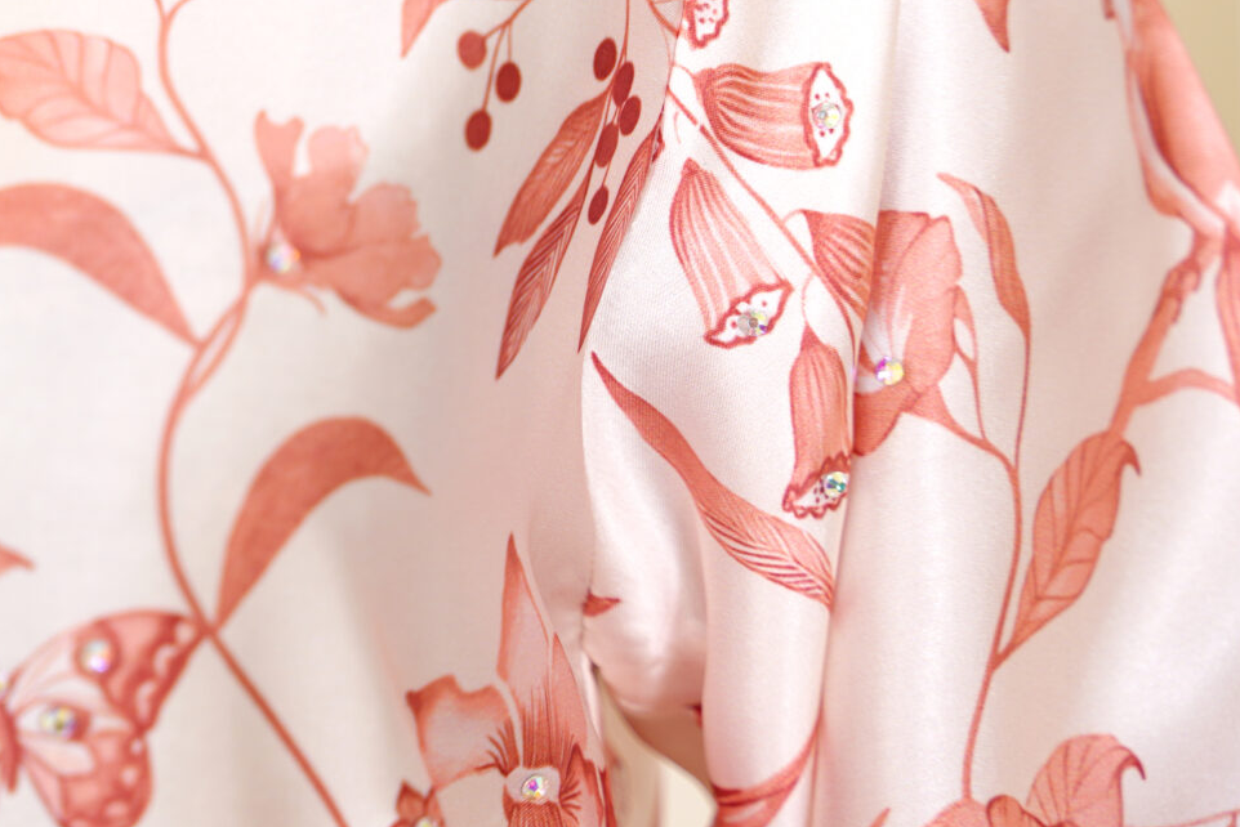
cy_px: -121
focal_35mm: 150
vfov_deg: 9.1
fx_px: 5161
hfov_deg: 13.2
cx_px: -345
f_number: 3.5
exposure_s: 1/125
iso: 64
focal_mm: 56.3
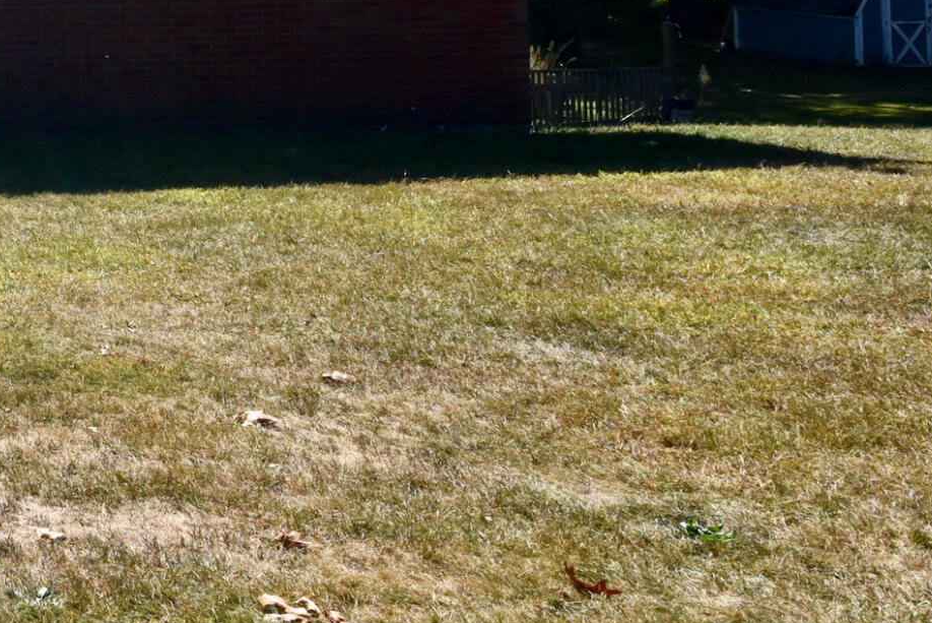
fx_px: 1269
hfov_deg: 26.3
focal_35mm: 49
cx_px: -535
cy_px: -110
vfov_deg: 25.0
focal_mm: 15
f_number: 14
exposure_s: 1/800
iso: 800
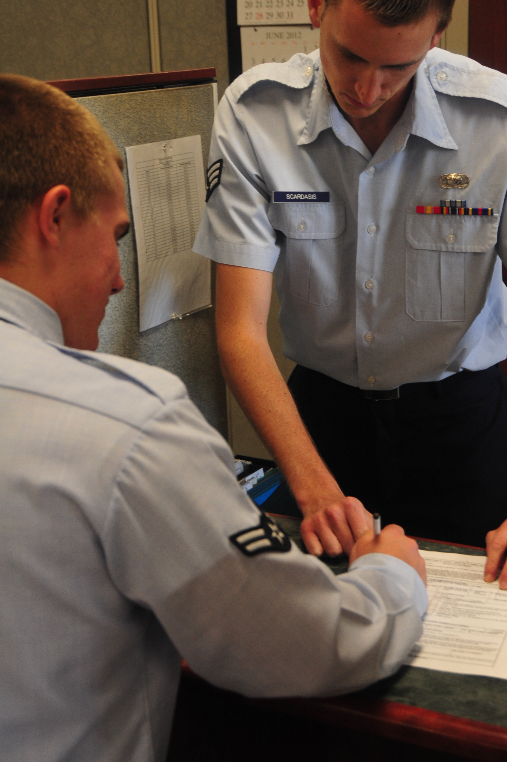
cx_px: 295
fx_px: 1332
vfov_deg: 31.9
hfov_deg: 21.5
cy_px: 346
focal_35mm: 63
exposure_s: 1/50
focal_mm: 48
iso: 1250
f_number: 6.3
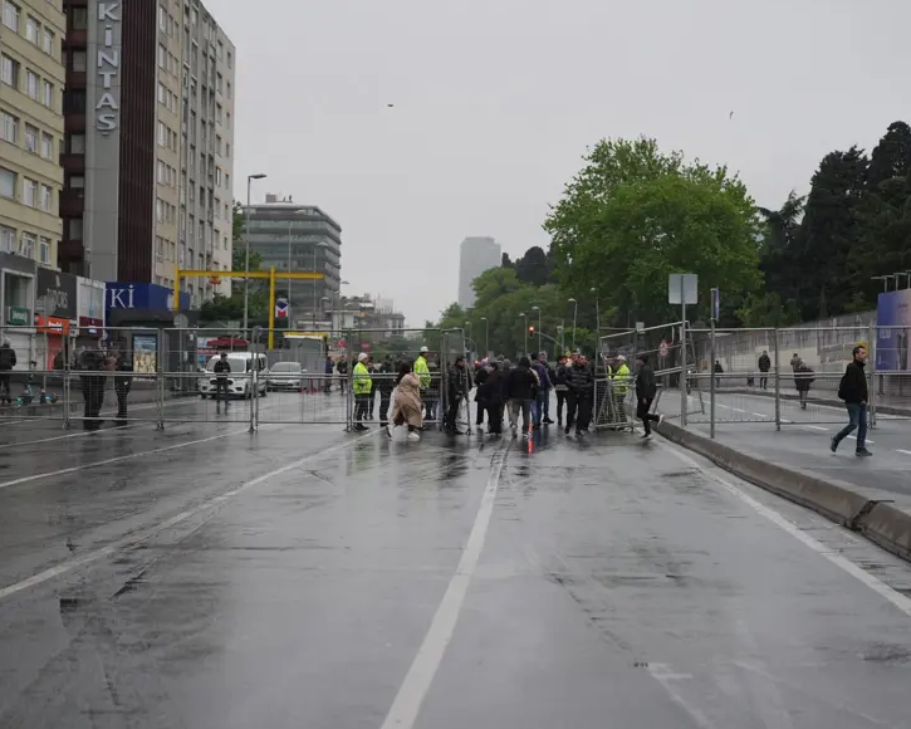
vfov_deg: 20.7
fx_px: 1995
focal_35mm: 74
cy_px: 362
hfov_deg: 25.7
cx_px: 479
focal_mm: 65
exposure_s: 1/2500
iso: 2000
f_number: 2.8
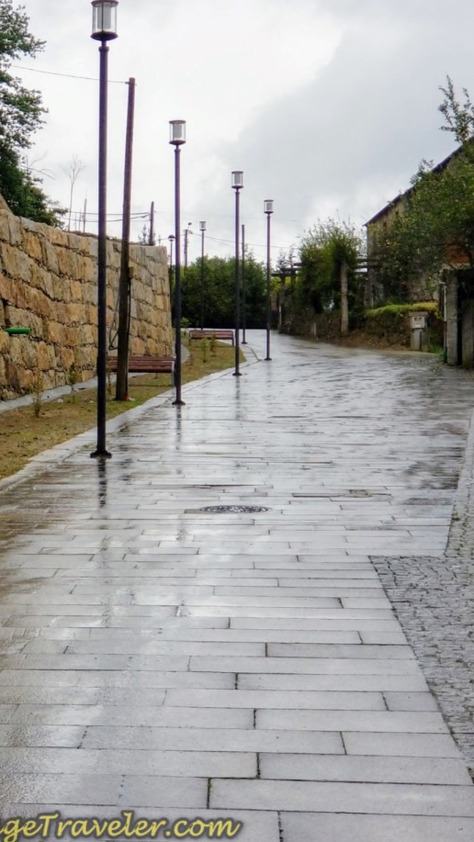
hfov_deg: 13.4
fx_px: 1988
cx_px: 10
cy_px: 362
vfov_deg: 23.9
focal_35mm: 89
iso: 25
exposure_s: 1/708
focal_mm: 6
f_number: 2.4
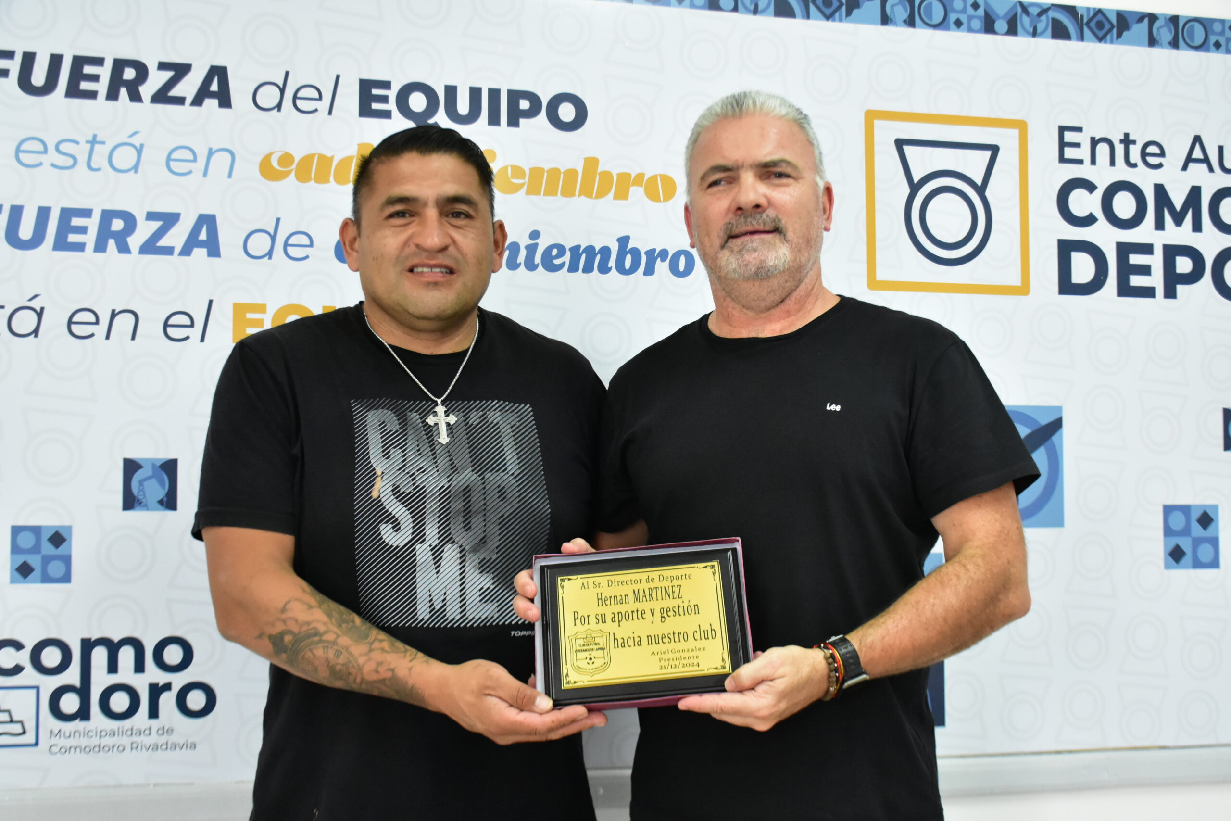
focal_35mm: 45
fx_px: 1539
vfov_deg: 29.9
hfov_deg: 43.6
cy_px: 410
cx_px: 616
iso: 4000
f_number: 5.6
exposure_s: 1/125
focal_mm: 30
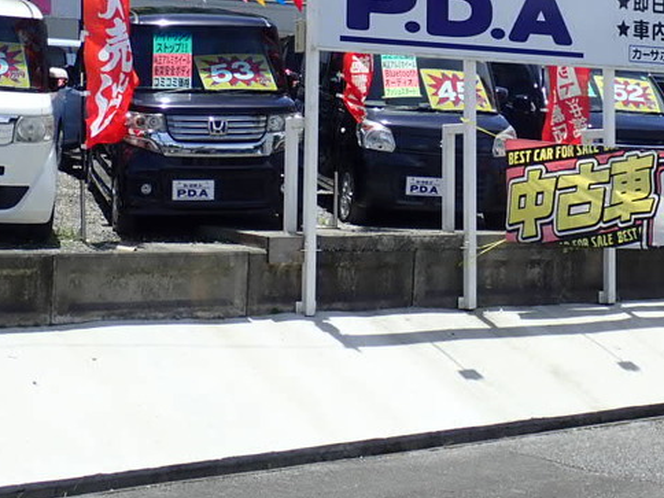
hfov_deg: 21.2
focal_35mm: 91
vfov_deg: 16.1
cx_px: 542
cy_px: 86
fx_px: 1746
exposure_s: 1/640
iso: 100
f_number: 4
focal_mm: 7.86
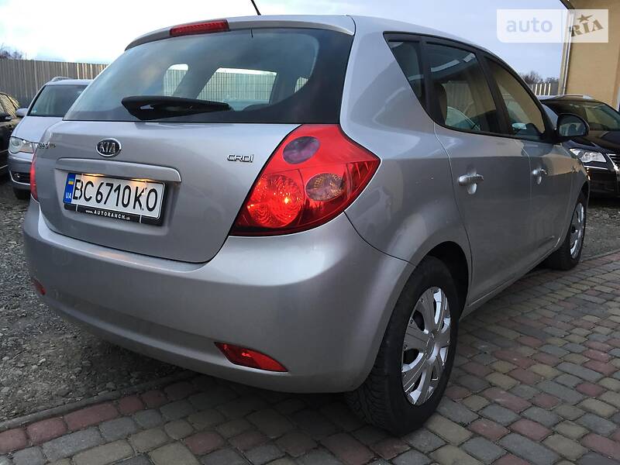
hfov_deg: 61.7
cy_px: 232
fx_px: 519
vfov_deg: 48.2
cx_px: 310
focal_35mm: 29
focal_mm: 4.2
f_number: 2.2
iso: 32
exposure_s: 1/33
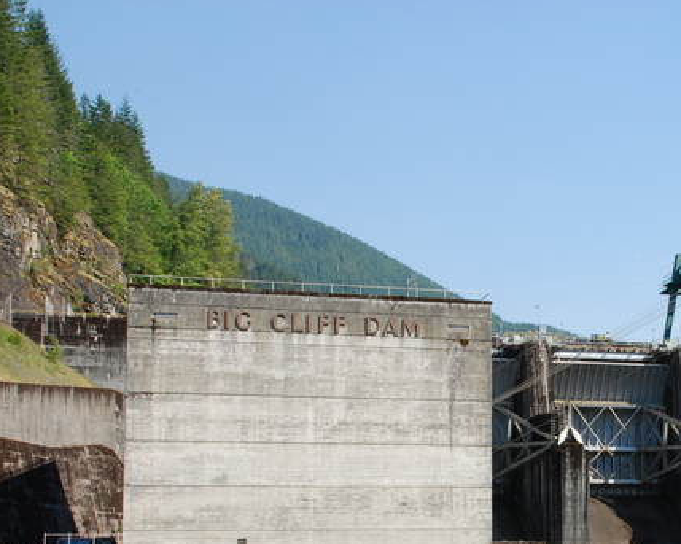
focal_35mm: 58
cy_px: 421
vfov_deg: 25.8
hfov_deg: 31.6
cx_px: 555
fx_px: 1168
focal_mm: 22
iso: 160
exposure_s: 1/60
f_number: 16
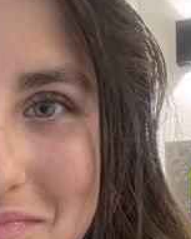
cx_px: 6
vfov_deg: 20.4
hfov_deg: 16.4
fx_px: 650
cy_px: 208
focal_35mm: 92
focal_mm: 2.69
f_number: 1.9
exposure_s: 1/25
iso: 250
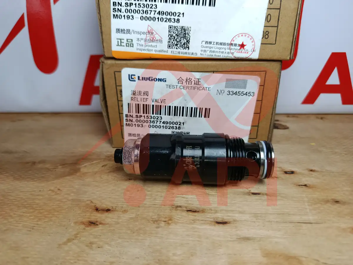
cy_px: 132
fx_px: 245
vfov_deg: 56.8
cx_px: 176
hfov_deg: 71.6
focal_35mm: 24
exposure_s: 1/167
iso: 50
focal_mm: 5.24
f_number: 1.7
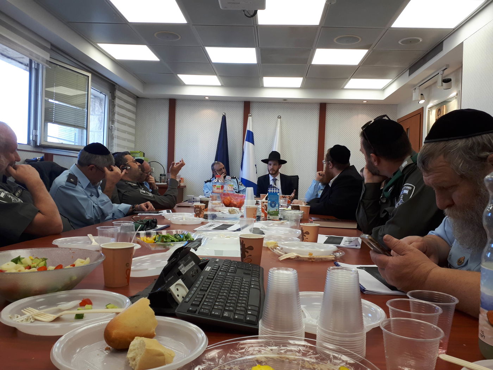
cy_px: 185
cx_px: 246
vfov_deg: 51.4
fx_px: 385
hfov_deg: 65.3
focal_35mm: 27
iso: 50
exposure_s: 1/100
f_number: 1.9
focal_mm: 3.6
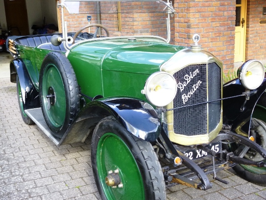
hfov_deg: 45.8
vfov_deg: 35.1
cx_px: 133
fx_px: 315
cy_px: 100
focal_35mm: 41
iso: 125
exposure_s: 1/60
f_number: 3.8
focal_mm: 7.4
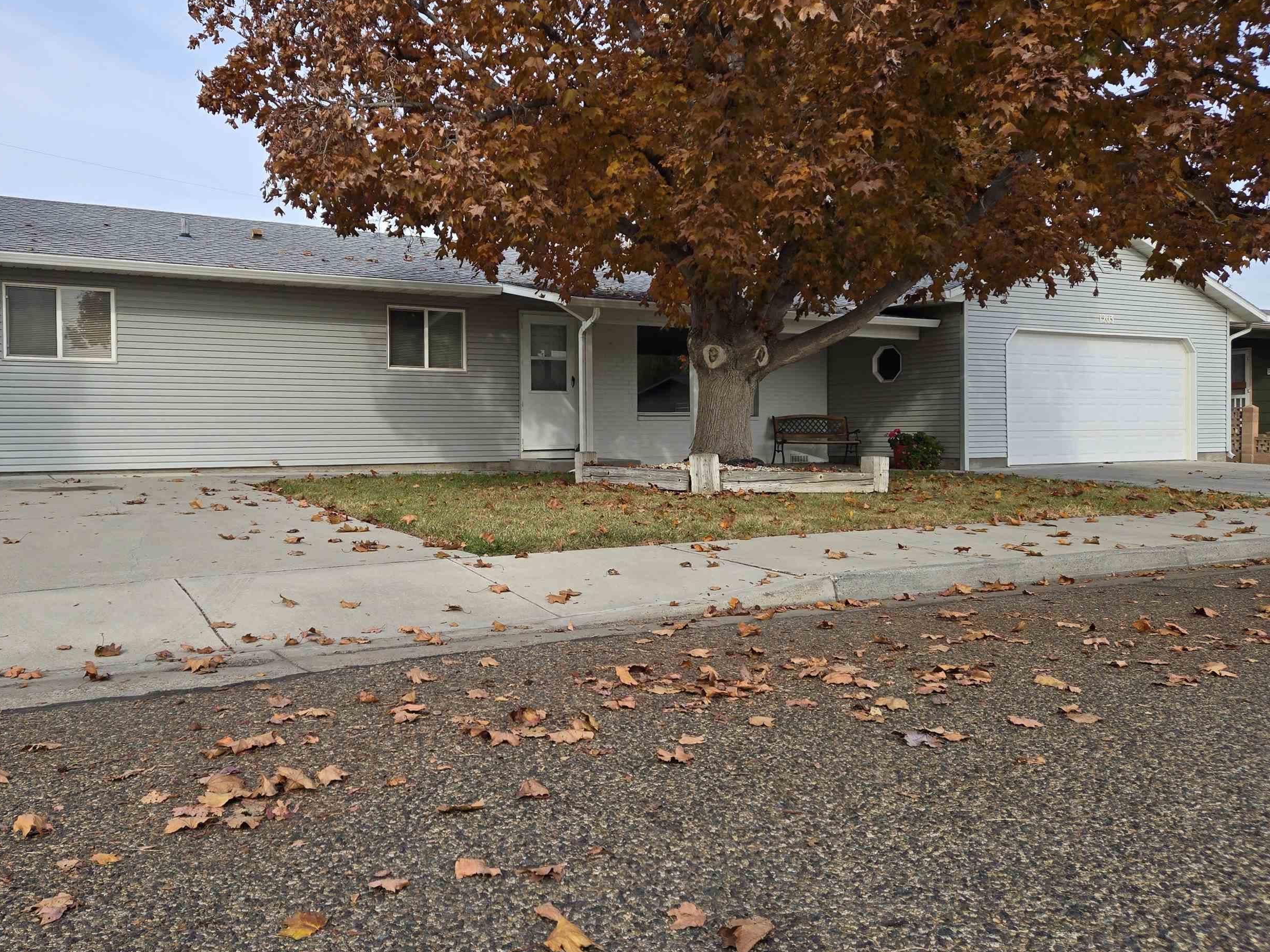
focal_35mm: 29
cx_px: 528
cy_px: 429
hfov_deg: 61.3
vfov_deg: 48.2
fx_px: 1064
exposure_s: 1/994
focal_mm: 5.4
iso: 25
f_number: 1.8
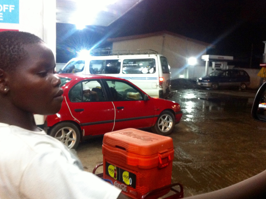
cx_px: 126
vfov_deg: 38.6
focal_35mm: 37
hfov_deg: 50.2
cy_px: 101
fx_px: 284
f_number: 2.8
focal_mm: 3.85
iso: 400
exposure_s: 1/15
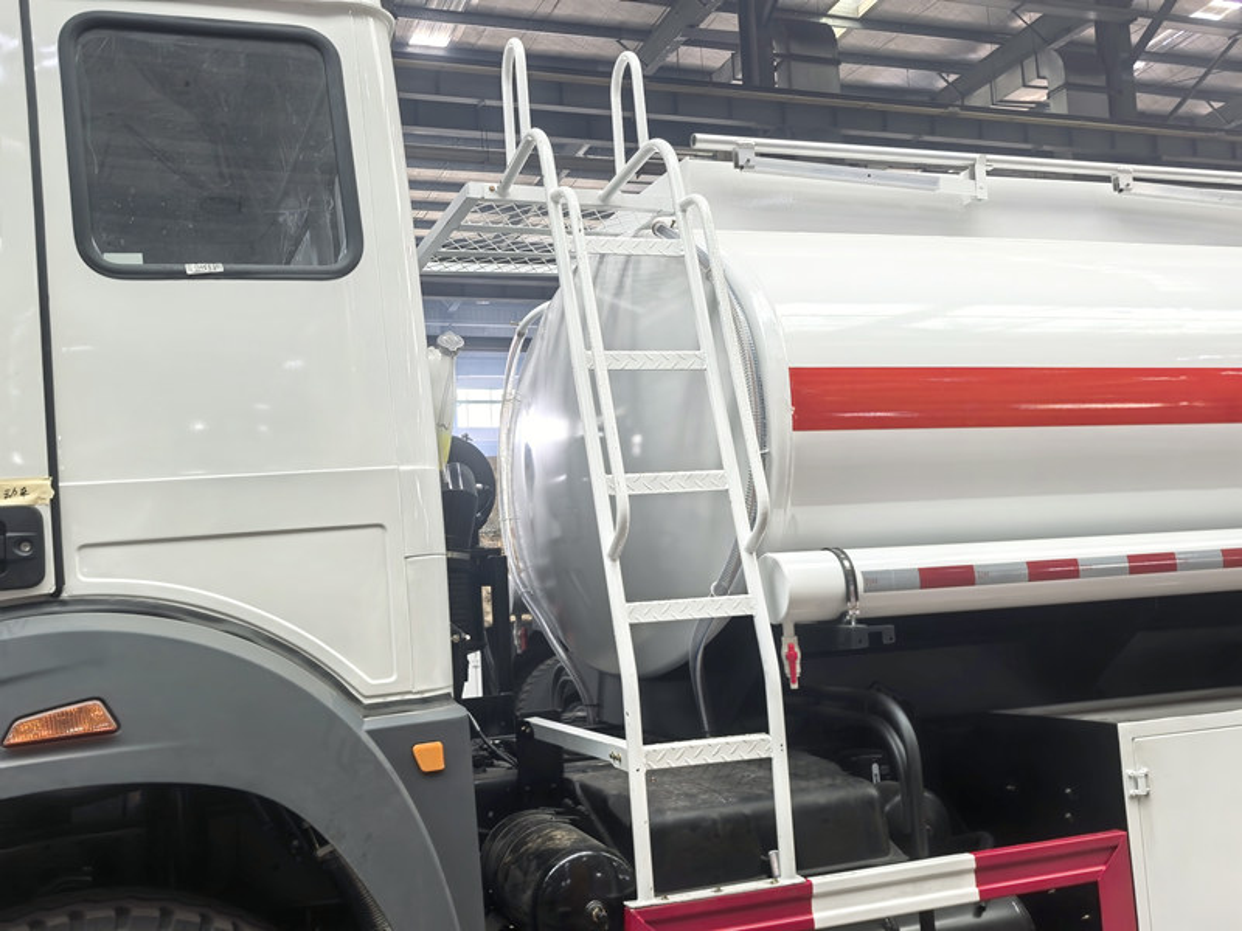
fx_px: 1256
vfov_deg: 40.7
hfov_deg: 52.6
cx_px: 621
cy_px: 466
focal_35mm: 35
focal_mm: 6.98
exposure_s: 1/50
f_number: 1.4
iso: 160
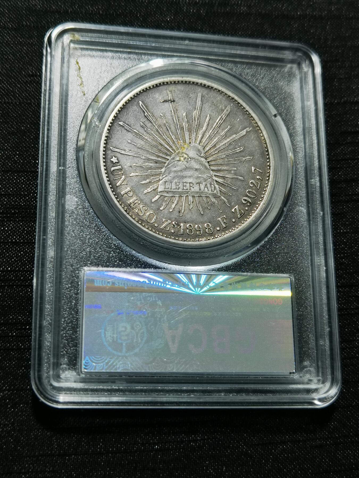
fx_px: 678
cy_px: 239
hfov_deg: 29.7
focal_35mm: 49
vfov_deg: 38.9
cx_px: 180
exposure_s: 1/100
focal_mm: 6.67
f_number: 1.9
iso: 100
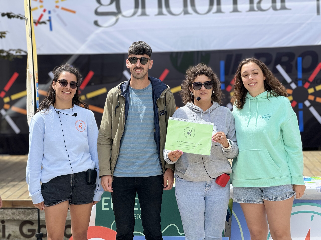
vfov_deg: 12.3
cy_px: 120
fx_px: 1113
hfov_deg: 16.4
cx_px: 160
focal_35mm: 120
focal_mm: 15.66
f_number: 2.8
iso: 50
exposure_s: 1/586
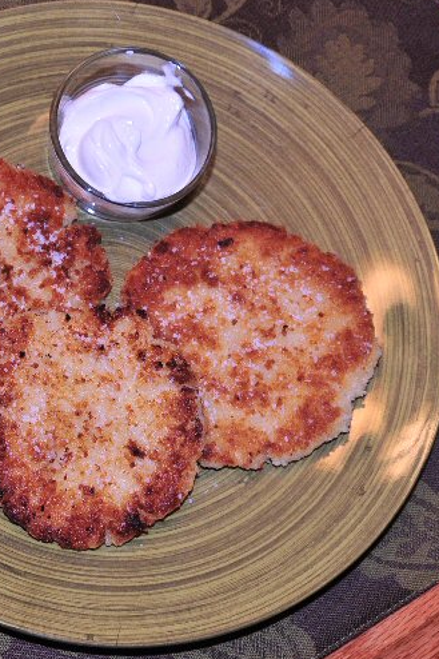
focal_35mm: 65
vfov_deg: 31.0
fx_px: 1190
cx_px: 121
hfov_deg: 20.8
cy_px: 319
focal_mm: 20
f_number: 5
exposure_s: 1/60
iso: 400
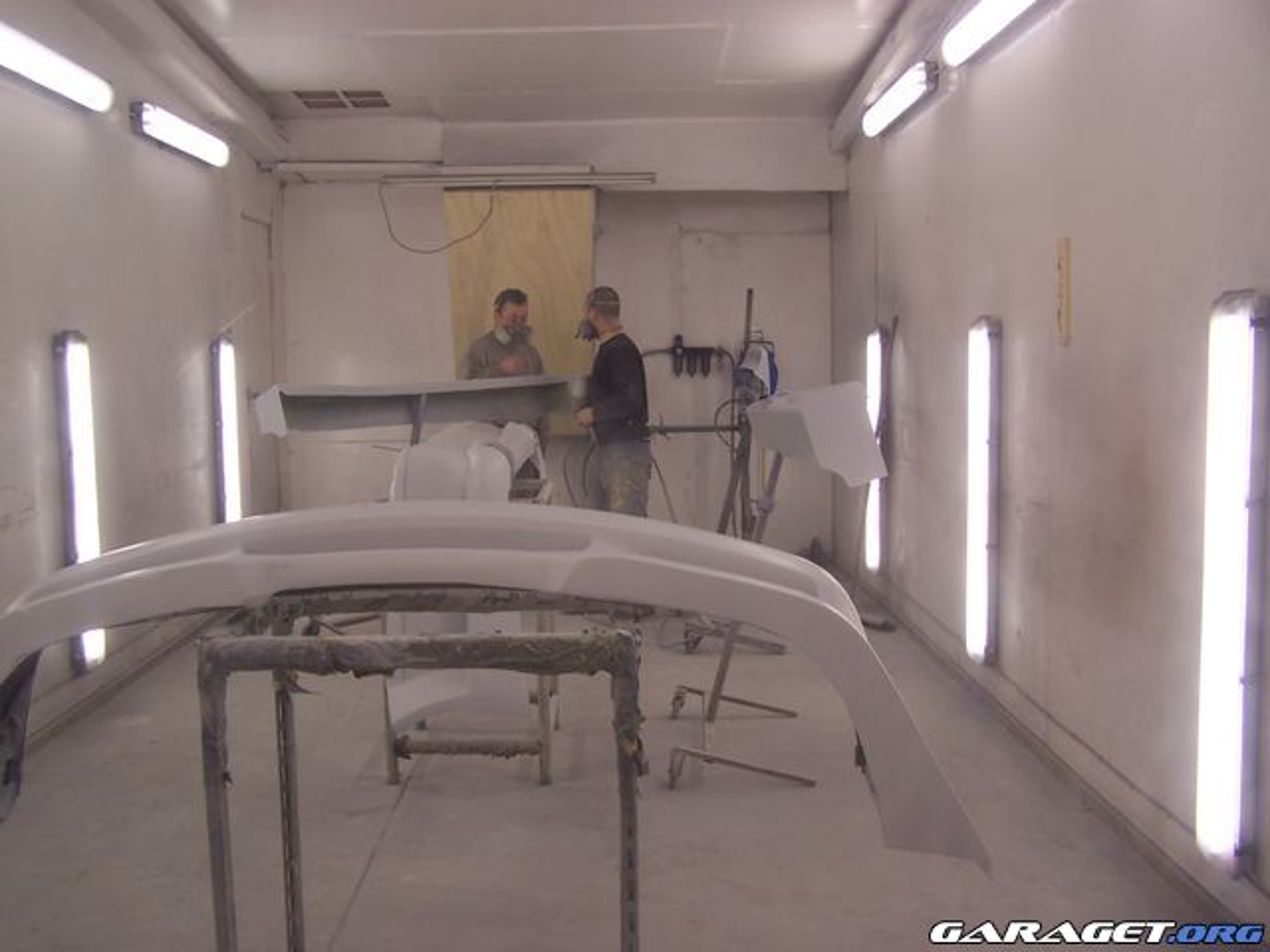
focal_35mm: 38
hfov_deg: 49.0
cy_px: 476
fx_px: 1394
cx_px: 635
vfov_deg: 37.7
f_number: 2.8
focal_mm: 6.3
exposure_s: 1/30
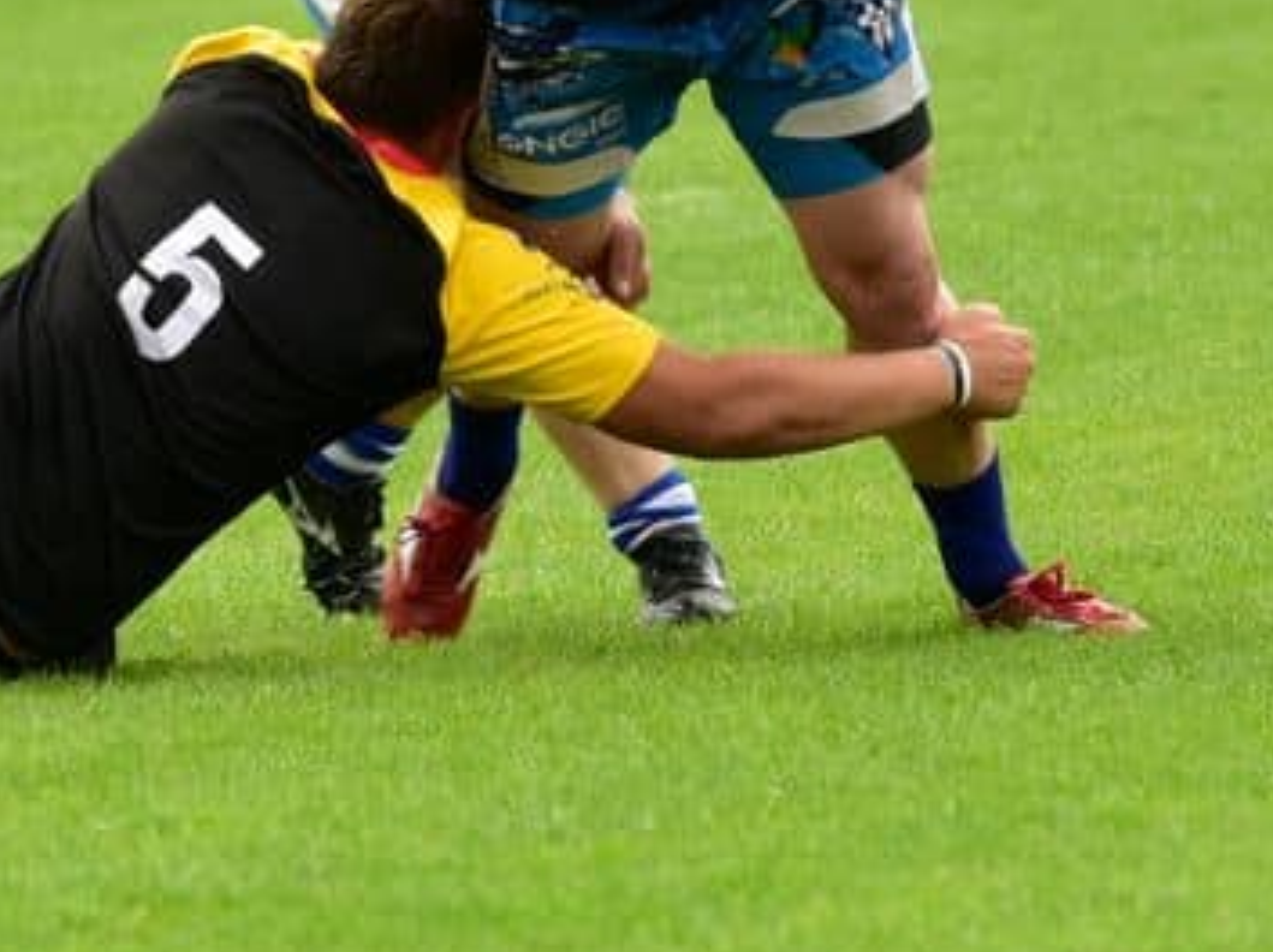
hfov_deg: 4.7
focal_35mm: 425
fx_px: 15613
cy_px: 36
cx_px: 961
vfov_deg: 3.5
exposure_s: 1/1000
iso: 450
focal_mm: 200
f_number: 4.5
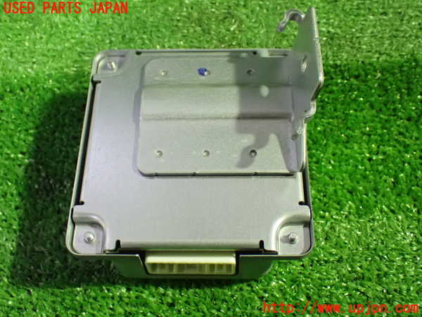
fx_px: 536
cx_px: 211
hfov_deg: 42.9
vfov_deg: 32.9
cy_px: 158
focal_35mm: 44
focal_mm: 7.84
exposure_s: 1/40
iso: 1600
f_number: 2.9
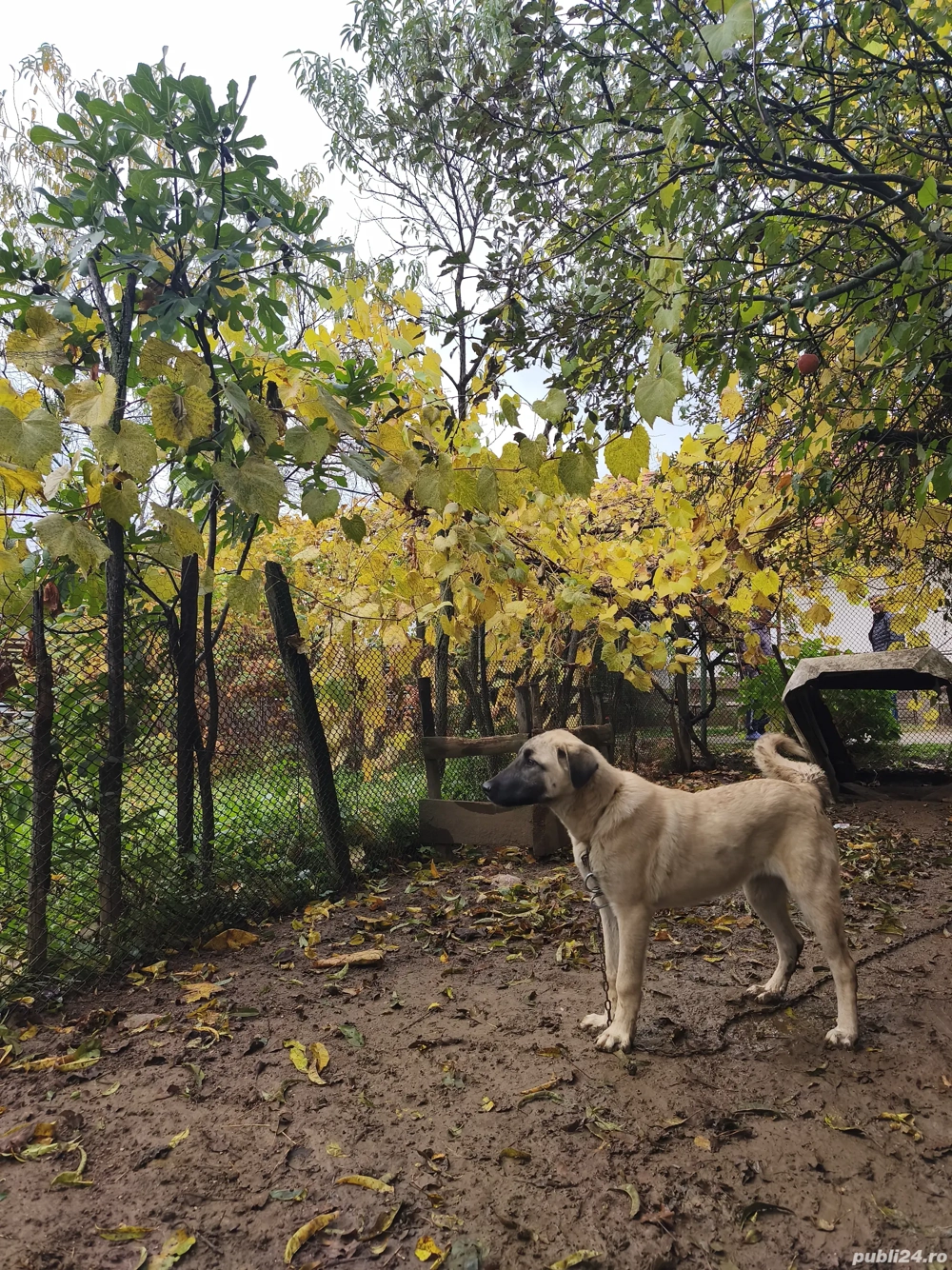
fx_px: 844
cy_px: 635
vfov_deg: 73.9
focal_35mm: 23
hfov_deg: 58.9
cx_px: 476
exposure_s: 1/445
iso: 50
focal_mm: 6.18
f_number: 1.65
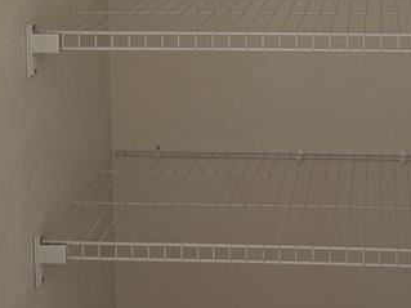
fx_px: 914
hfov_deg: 25.0
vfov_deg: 18.1
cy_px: -67
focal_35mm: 77
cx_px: 314
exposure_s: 1/60
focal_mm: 6.76
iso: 160
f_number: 1.78
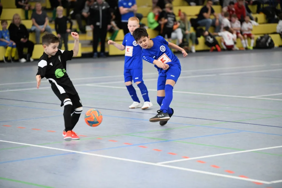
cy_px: 94
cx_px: 141
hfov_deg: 15.2
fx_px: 1057
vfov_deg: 10.2
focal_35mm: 135
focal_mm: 135
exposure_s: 1/1250
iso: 8000
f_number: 2.8
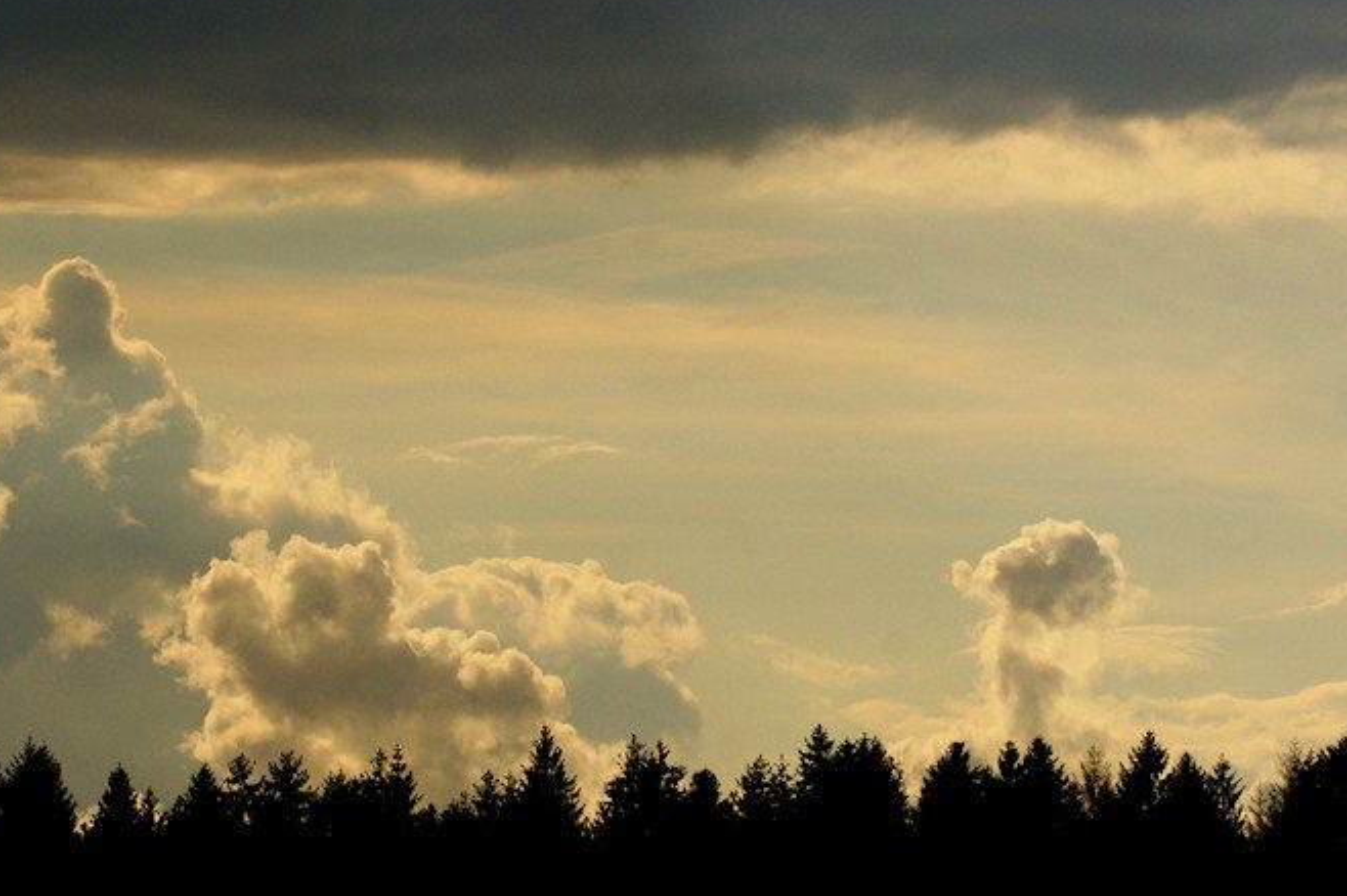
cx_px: 530
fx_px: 10658
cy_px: 592
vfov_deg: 4.8
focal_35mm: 285
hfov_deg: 7.2
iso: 200
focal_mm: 100
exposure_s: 1/1000
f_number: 16
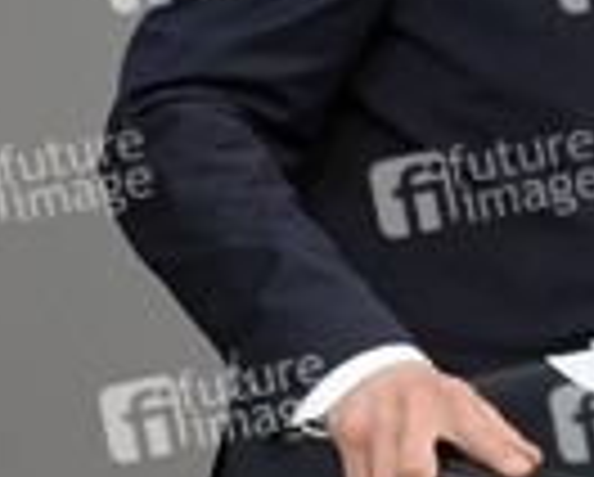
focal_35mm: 1310
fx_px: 23064
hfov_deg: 1.5
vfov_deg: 1.2
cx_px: 547
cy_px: -153
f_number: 5.6
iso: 8000
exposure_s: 1/400
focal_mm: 410
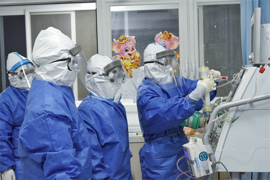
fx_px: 375
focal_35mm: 50
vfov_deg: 27.0
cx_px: 135
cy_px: 90
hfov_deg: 39.6
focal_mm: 50
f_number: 5.6
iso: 1600
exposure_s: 1/50
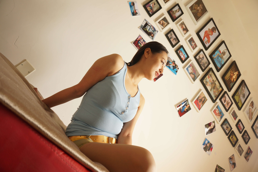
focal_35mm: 24
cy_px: 86
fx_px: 172
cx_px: 129
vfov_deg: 53.0
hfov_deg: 73.8
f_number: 3.5
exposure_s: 1/60
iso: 200
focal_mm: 16
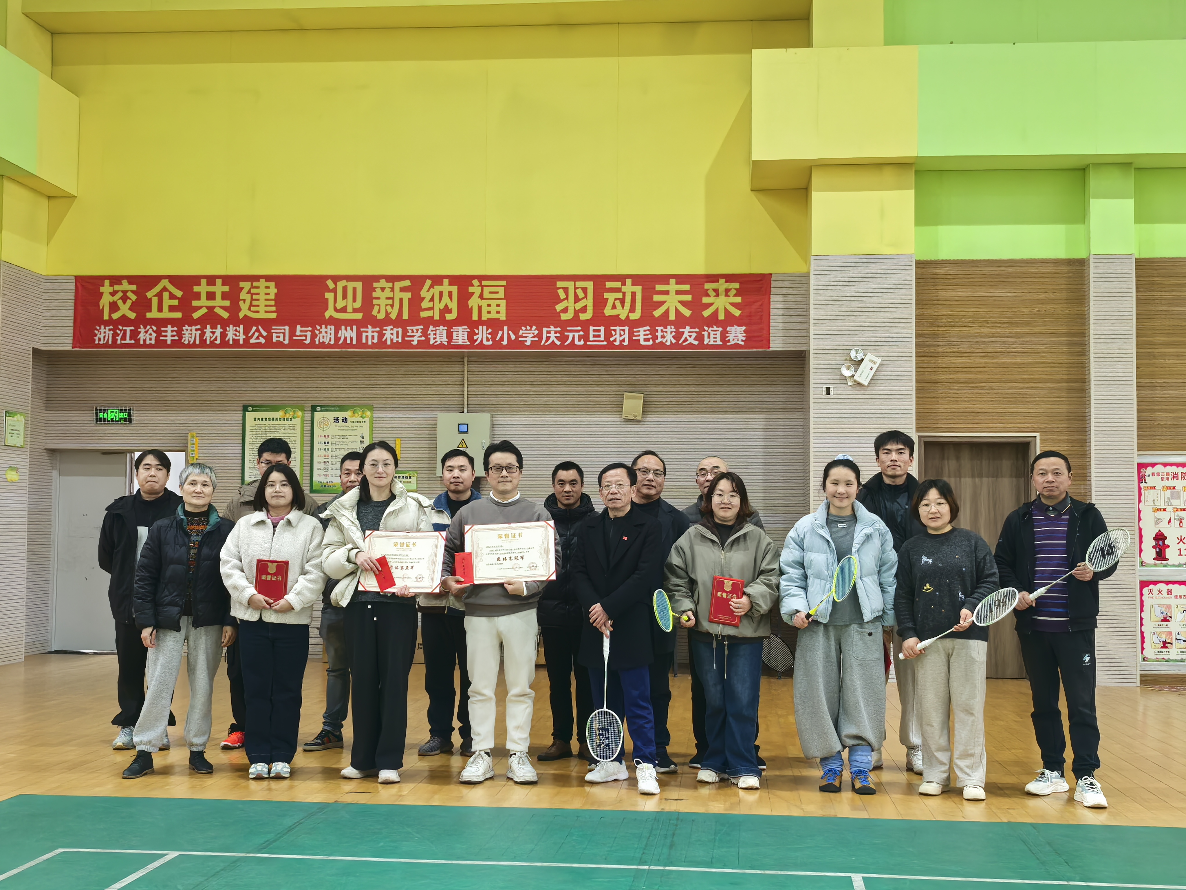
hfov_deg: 44.8
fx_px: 1439
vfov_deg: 34.3
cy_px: 445
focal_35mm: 42
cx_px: 593
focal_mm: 5.75
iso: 250
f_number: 2
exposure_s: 1/100
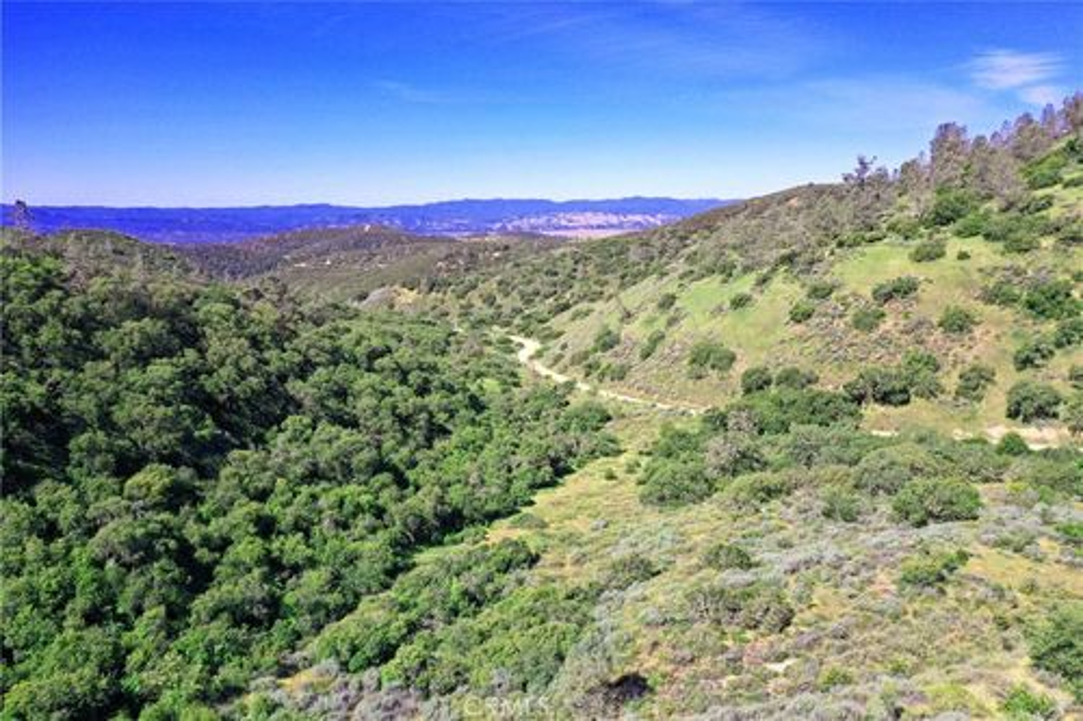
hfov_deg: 65.5
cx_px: 542
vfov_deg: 46.4
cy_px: 360
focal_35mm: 28
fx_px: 842
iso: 100
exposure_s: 1/320
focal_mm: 10.3
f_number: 5.6
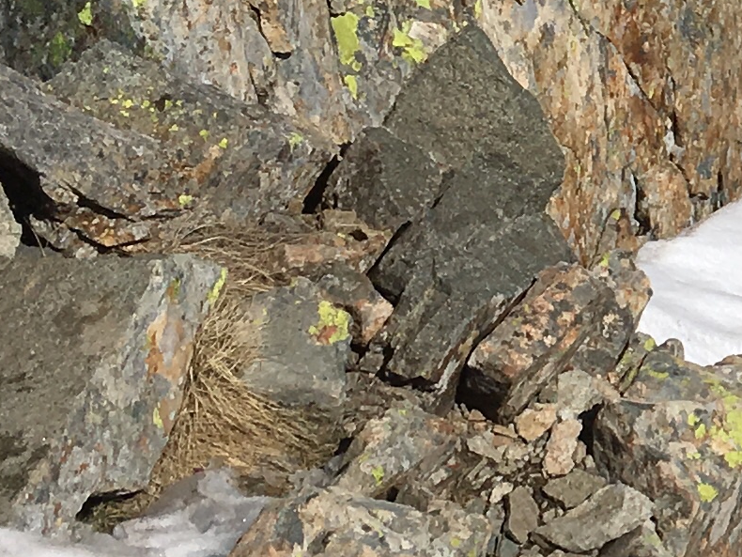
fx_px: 3173
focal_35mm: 148
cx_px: 1662
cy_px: 145
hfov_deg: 11.5
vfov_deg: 10.0
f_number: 2.2
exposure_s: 1/6410
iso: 25
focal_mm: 4.15
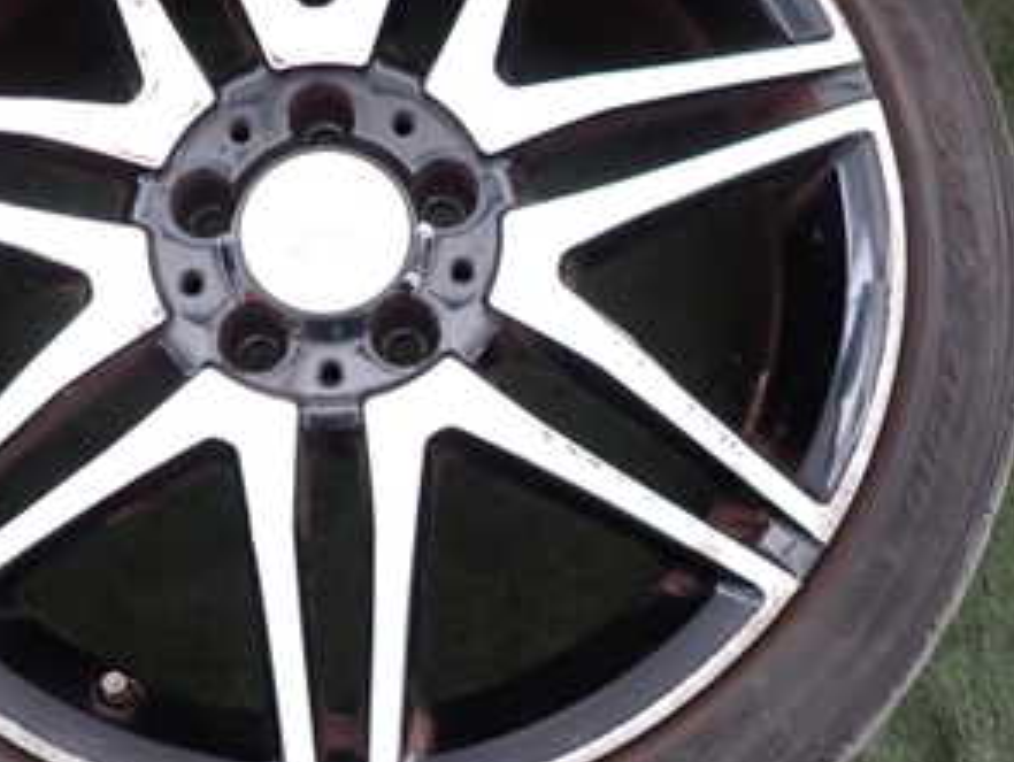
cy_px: 324
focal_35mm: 51
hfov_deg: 37.3
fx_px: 1495
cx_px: 397
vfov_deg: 28.6
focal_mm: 4.5
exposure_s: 1/30
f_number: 2
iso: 250
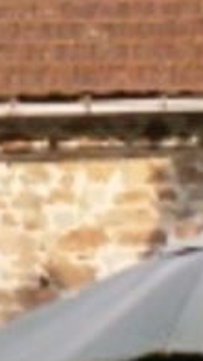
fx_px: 1967
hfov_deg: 5.9
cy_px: 291
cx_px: -9
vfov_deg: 10.4
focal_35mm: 206
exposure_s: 1/640
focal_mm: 6.3
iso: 200
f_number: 4.6
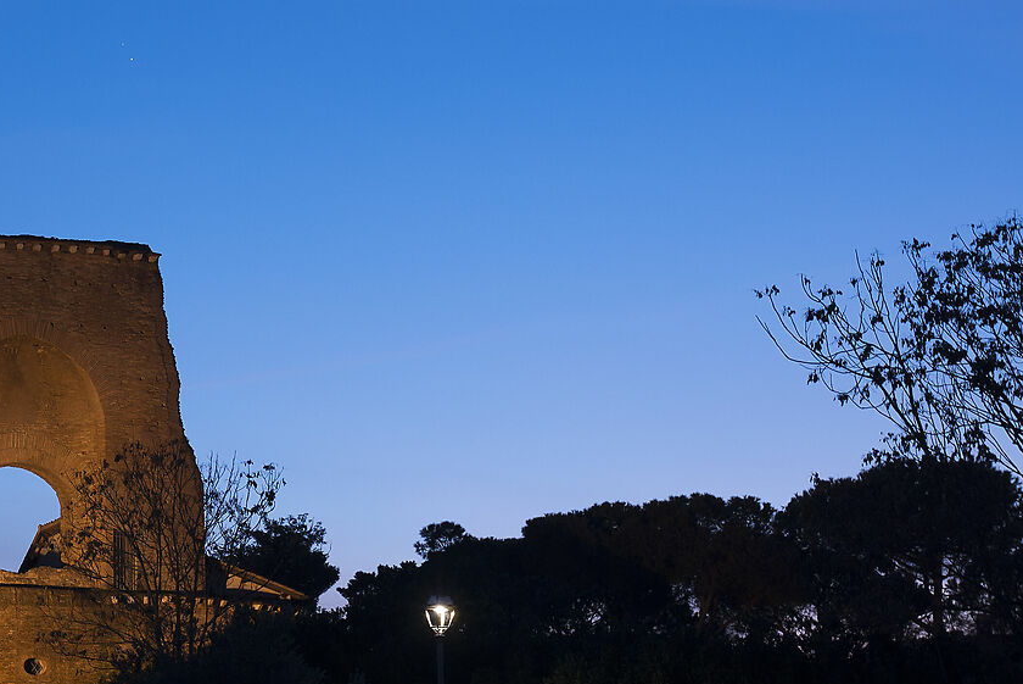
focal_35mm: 100
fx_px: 2843
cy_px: 391
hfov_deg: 19.5
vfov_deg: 13.7
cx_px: -124
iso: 100
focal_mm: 35
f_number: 5
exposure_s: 1.3
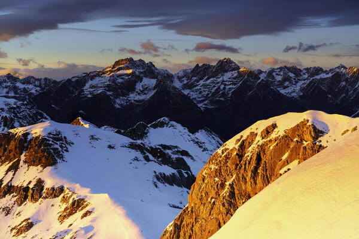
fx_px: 429
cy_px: 120
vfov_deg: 31.2
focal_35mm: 43
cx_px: 180
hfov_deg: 45.4
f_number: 13
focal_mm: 43
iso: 100
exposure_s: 1/1.25
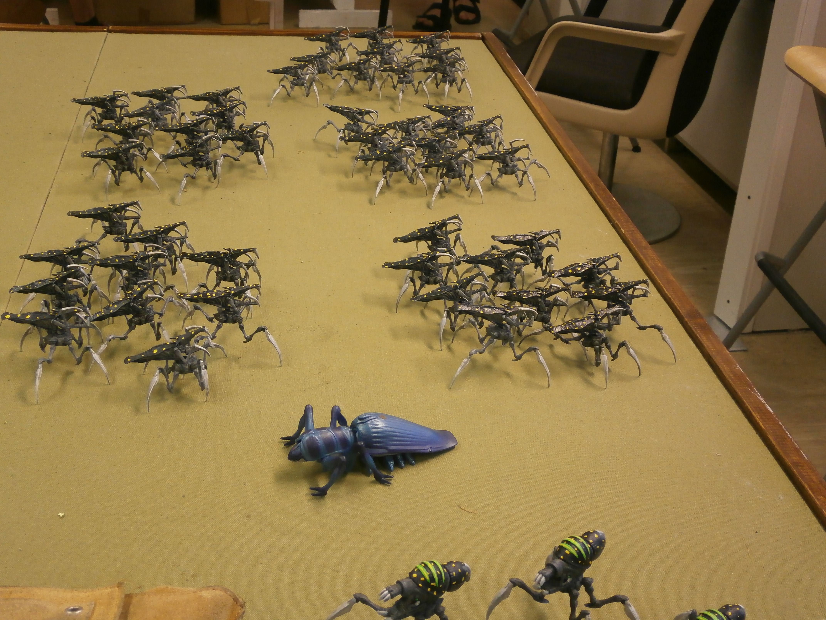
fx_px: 1122
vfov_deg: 30.9
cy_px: 310
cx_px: 413
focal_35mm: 47
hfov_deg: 40.4
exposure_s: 1/40
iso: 200
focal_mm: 8.3
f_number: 3.4
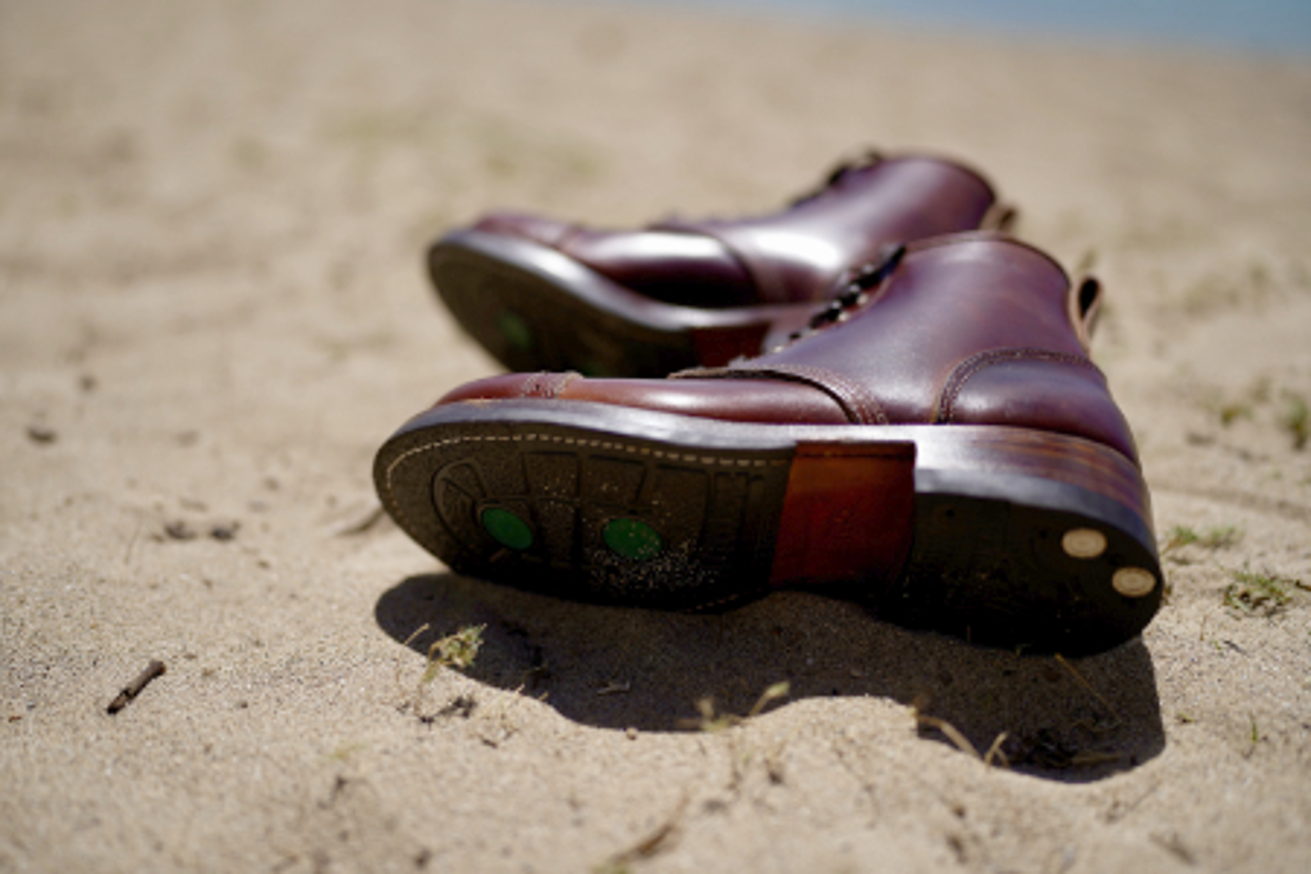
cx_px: 656
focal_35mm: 35
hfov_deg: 54.4
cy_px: 437
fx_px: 1274
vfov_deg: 37.9
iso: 50
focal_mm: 35
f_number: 1.4
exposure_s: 1/8000
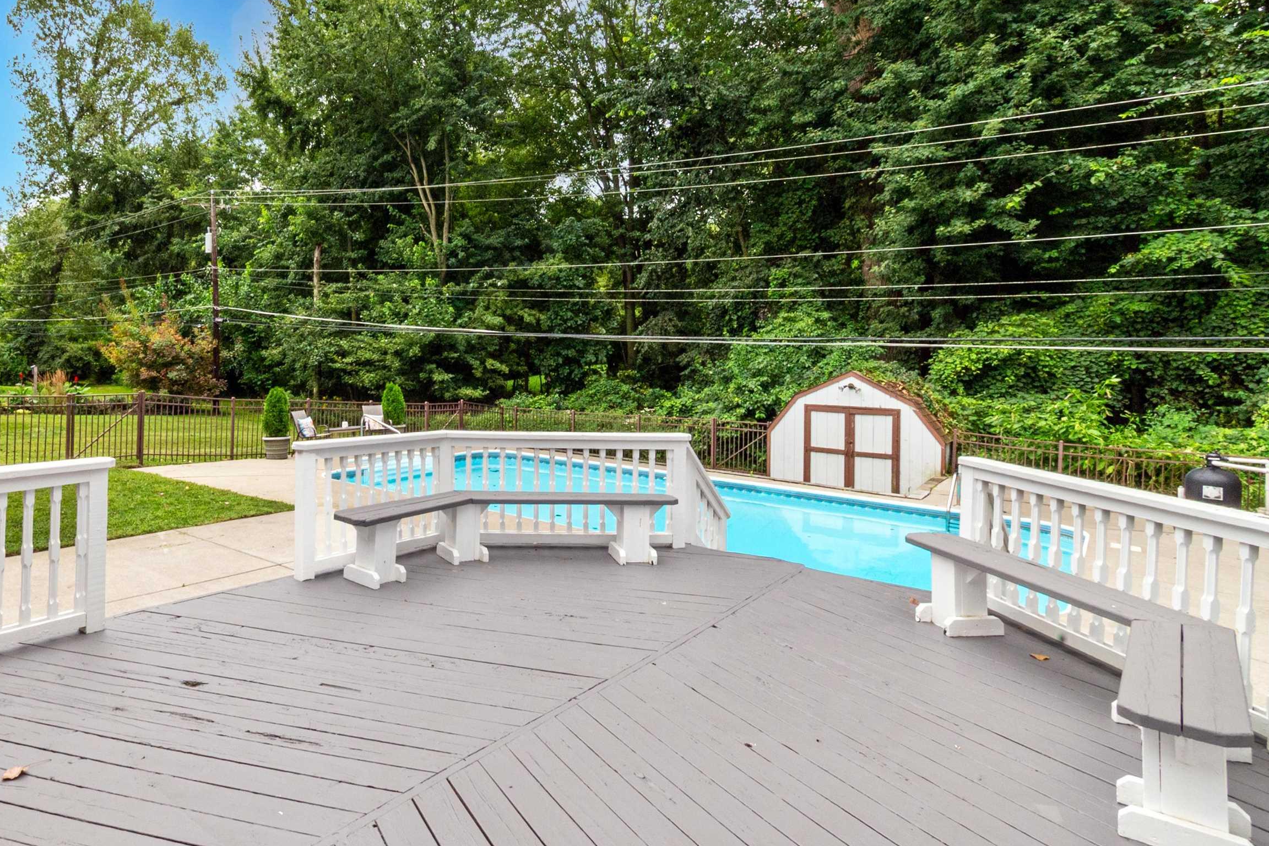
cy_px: 344
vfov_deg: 61.5
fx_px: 705
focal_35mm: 20
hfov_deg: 81.7
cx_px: 445
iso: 500
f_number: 18
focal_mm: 10
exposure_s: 1/60
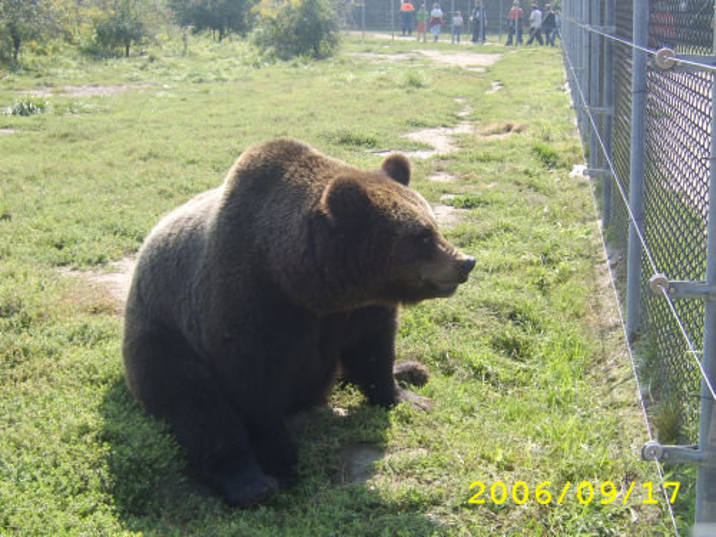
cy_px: 268
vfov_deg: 31.5
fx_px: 951
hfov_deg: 41.2
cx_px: 358
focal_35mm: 46
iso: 71
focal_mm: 11.93
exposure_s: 1/176
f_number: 4.9
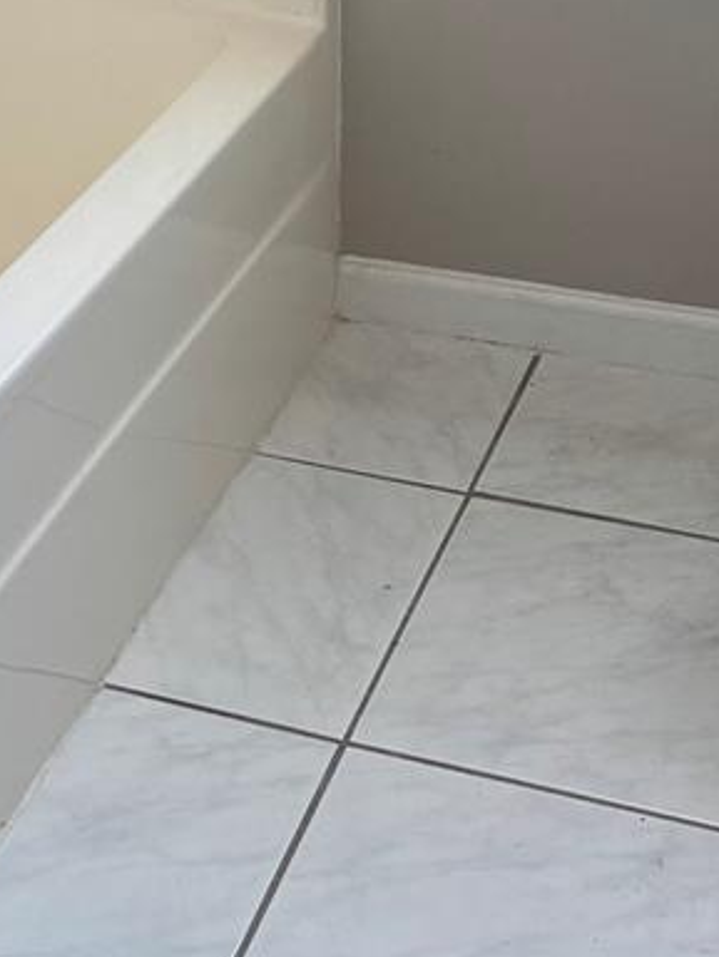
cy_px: -435
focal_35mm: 81
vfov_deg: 20.9
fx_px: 2242
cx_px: 296
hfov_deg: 18.2
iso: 64
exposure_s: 1/162
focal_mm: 5.96
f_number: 1.6
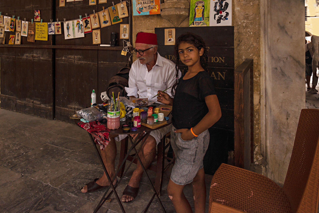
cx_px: 160
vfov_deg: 47.9
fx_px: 239
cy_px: 106
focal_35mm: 27
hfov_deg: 67.4
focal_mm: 18
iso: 100
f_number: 10
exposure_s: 1/50
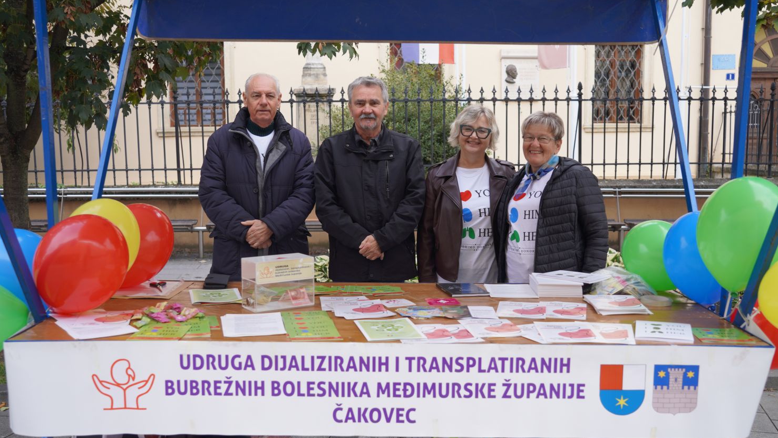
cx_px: 391
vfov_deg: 30.0
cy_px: 234
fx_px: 815
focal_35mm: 40
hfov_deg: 51.0
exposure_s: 1/200
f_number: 3.2
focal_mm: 25
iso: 100
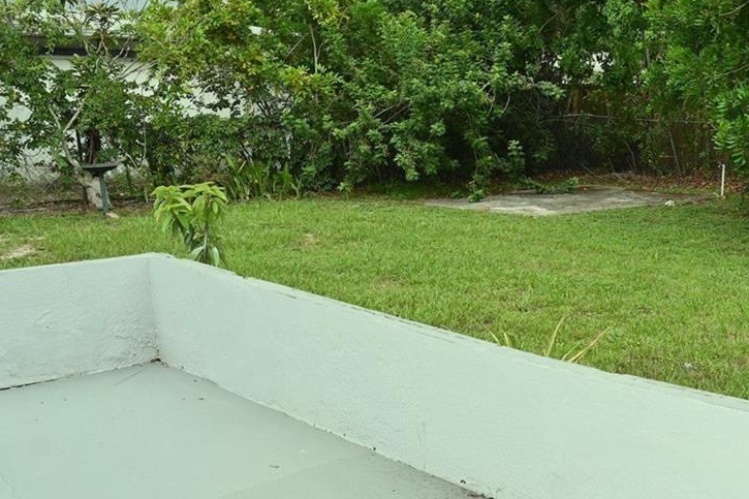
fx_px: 1102
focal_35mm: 53
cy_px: 289
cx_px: 788
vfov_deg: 25.5
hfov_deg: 33.5
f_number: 5.6
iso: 125
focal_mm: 24
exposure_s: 1/125
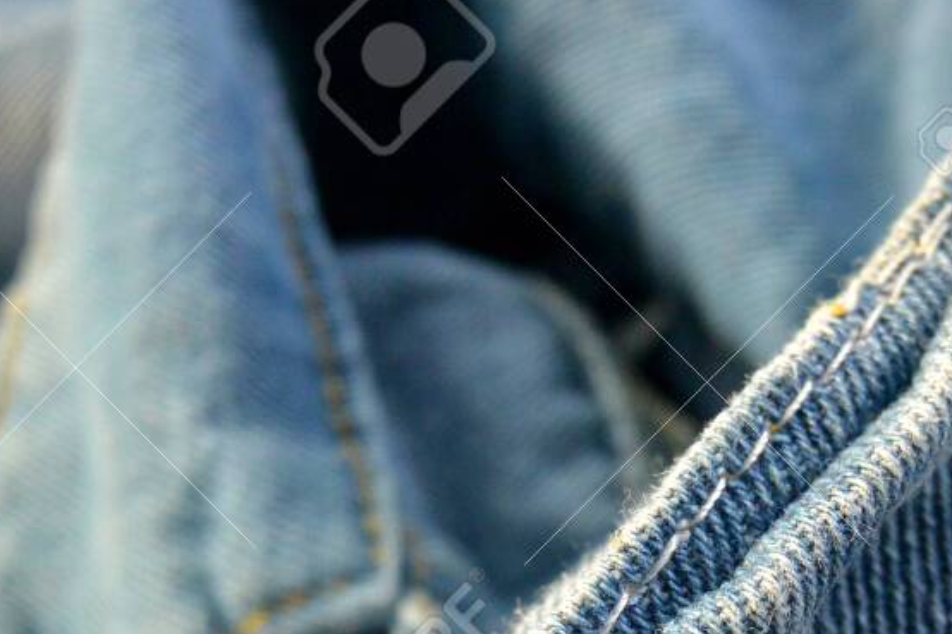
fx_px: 1798
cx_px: 706
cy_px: 625
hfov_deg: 29.2
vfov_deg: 19.5
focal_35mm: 68
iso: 360
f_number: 3.5
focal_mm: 11
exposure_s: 1/250
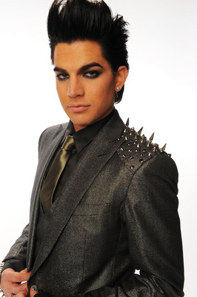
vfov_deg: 46.4
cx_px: 98
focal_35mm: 42
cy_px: 148
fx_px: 345
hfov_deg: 31.8
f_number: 7.1
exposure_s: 1/200
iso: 200
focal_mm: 42
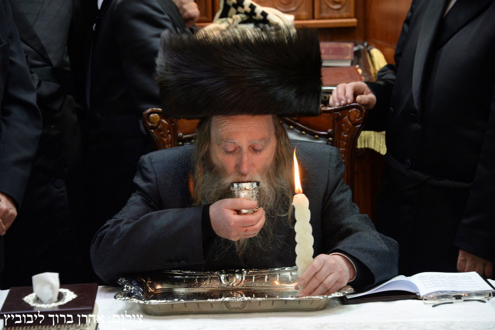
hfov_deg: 12.8
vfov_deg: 8.6
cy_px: 165
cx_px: 248
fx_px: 2200
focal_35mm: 160
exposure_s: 1/60
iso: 2500
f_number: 6.3
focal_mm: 160
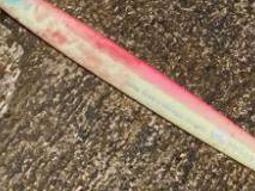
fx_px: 899
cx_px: 377
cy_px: -88
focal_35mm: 122
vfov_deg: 11.7
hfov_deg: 15.0
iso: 32
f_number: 1.8
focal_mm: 4.25
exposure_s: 1/8850
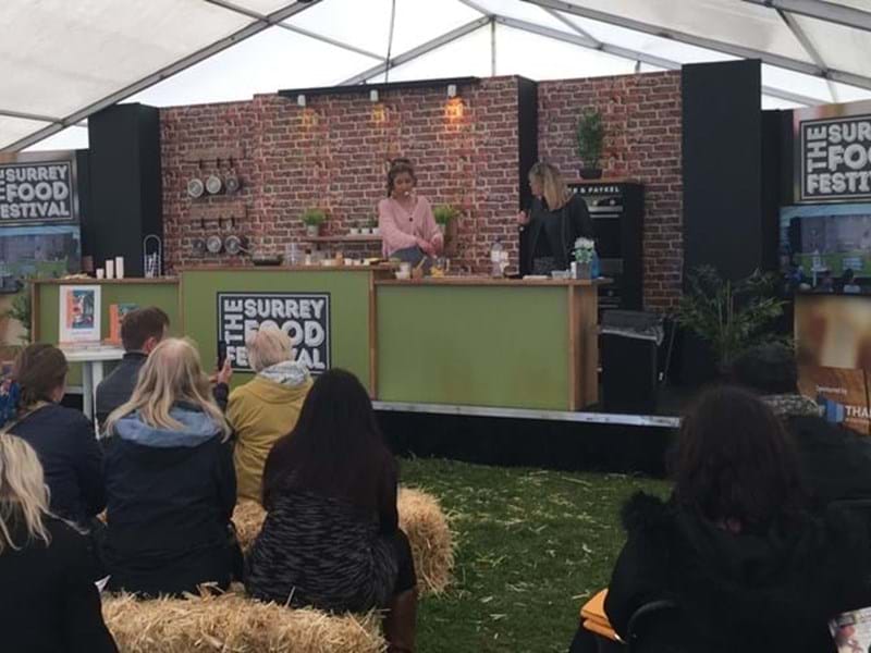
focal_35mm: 29
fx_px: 730
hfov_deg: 61.7
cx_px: 436
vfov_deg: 48.2
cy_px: 326
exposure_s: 1/100
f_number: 2.2
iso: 32
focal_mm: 4.15
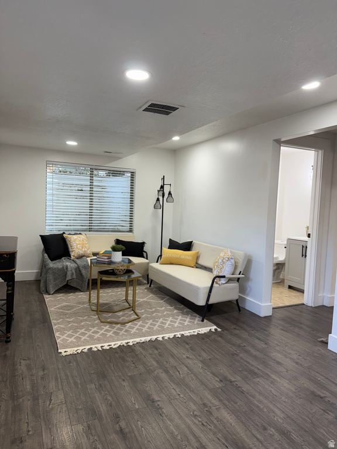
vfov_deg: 71.6
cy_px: 224
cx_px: 168
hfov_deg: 56.8
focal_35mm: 24
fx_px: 312
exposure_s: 1/120
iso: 100
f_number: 1.78
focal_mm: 6.76
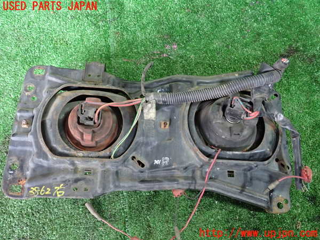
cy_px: 120
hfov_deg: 60.0
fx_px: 277
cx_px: 160
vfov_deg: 46.8
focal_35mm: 30
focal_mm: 5.4
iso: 800
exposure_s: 1/30
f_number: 2.3
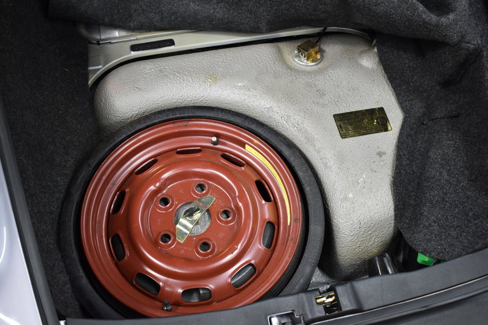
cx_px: 244
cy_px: 162
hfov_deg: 51.3
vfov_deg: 35.5
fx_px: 508
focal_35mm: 38
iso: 1000
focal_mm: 25
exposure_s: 1/40
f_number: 4
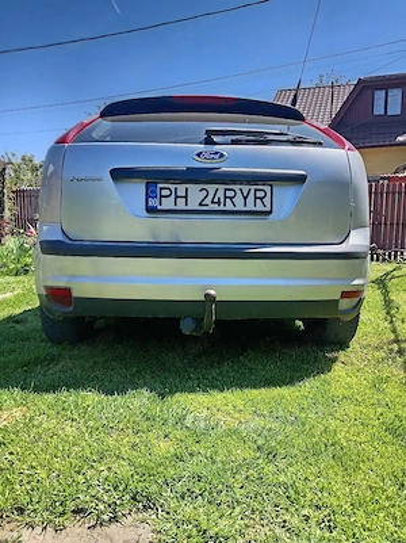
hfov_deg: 51.3
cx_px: 203
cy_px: 272
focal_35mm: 27
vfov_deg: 65.4
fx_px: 423
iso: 101
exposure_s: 1/196
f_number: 1.8
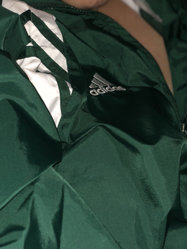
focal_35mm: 55
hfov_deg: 26.6
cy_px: 122
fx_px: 396
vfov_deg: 34.9
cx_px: 89
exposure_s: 1/60
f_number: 2.4
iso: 80
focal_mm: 6
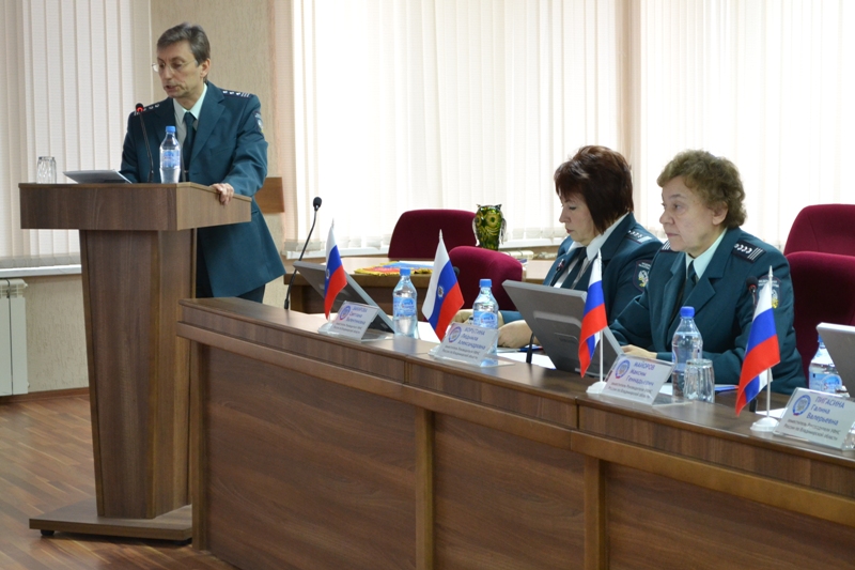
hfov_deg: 24.6
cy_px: 285
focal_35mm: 82
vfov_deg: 16.5
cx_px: 428
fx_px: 1959
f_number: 5.6
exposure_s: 1/15
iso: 1600
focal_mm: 55
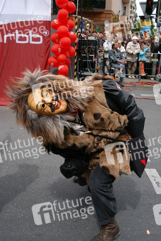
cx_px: 80
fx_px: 242
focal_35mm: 36
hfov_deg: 36.8
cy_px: 120
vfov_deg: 53.2
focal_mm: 24
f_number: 11
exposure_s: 1/90
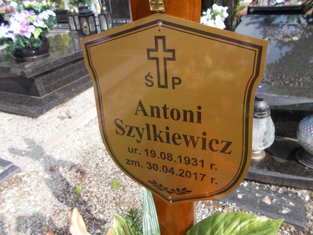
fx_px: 235
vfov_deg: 53.1
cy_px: 118
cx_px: 156
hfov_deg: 67.3
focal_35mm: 26
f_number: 3.2
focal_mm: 4.6
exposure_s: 1/640
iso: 80
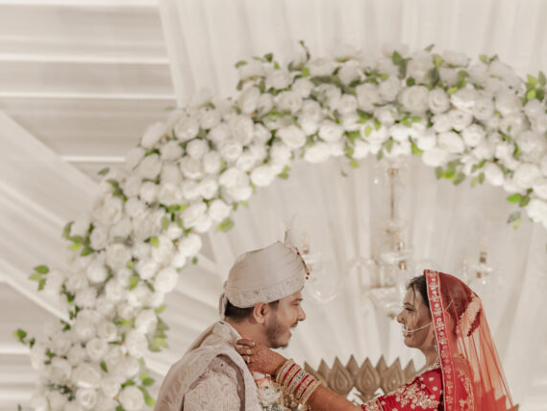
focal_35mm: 147
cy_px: 314
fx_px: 2323
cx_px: 376
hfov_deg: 13.4
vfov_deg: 10.1
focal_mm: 85
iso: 800
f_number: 1.6
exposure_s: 1/800
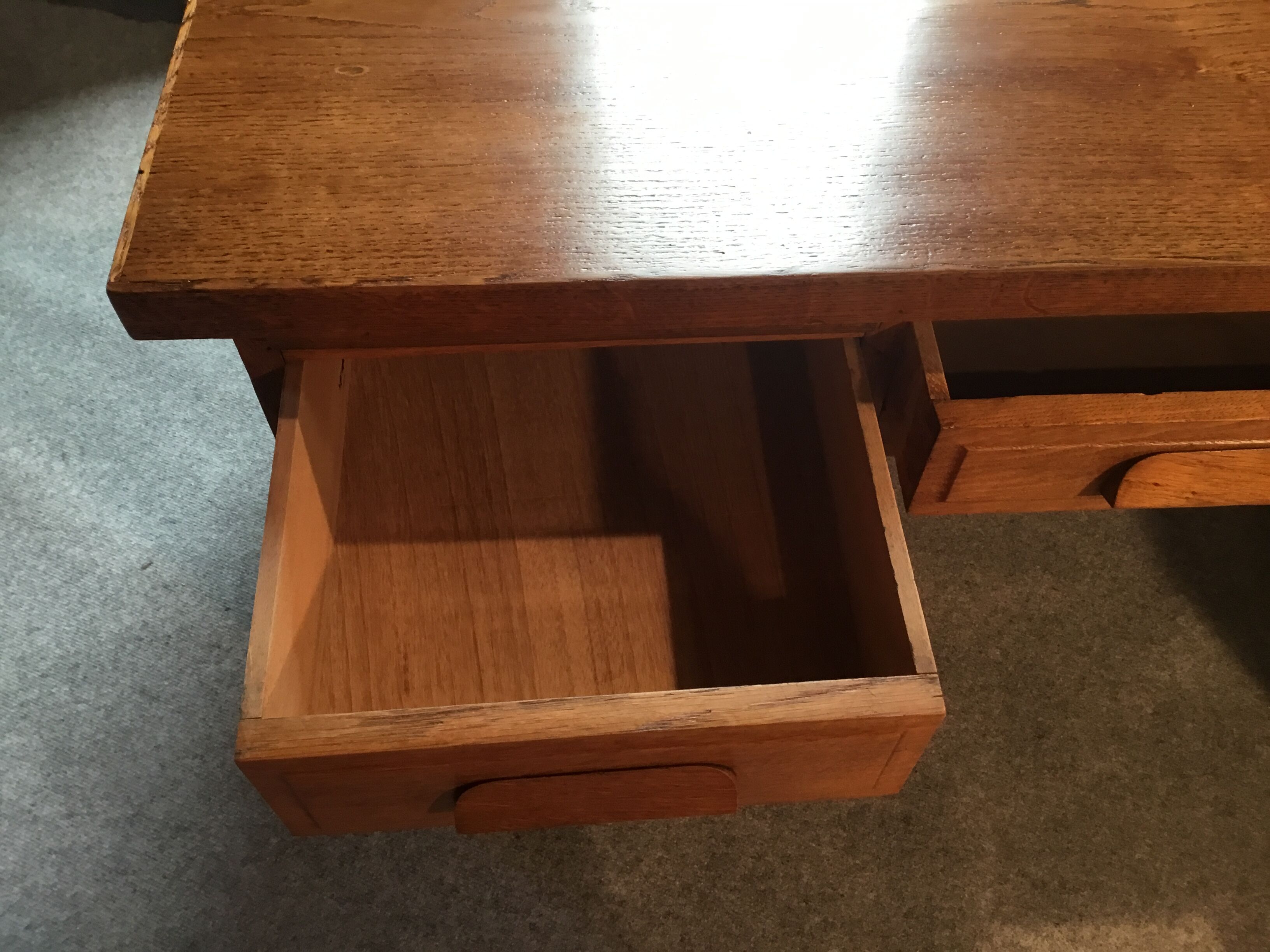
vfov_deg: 45.4
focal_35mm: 31
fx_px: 1137
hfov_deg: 58.4
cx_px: 635
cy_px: 476
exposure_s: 1/33
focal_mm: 3.3
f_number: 2.4
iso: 100
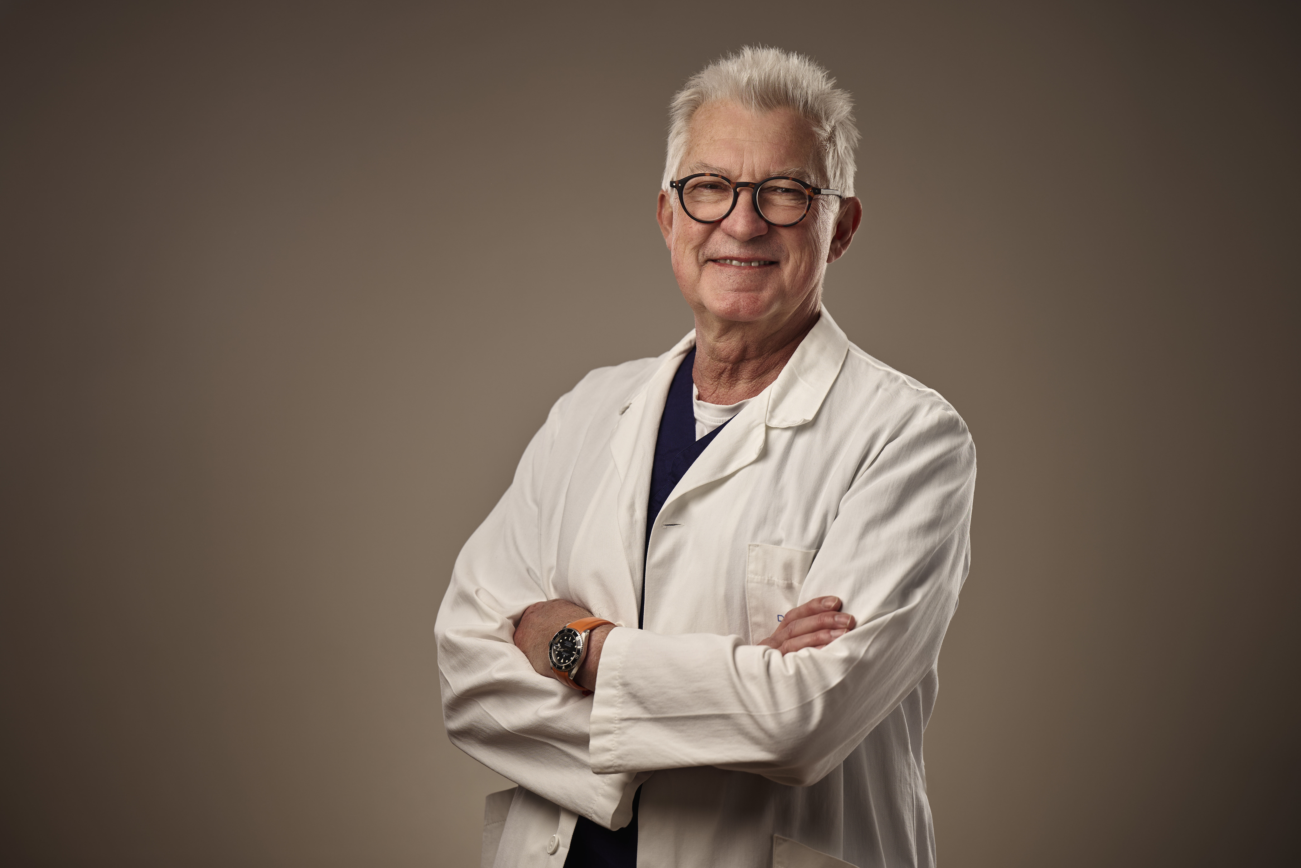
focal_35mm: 110
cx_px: 650
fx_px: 3975
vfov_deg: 12.5
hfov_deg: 18.6
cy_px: 434
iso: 50
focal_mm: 110
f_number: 2.8
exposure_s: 1/160
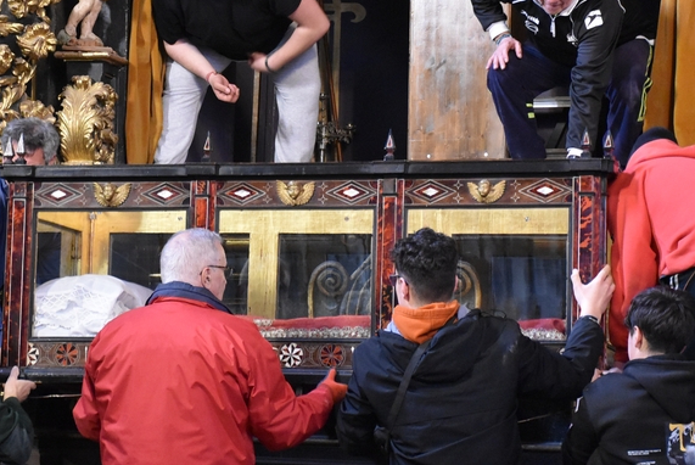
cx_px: 336
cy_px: 215
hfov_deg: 16.6
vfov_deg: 11.2
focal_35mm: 123
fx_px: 2377
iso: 5000
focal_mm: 52
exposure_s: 1/60
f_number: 4.8
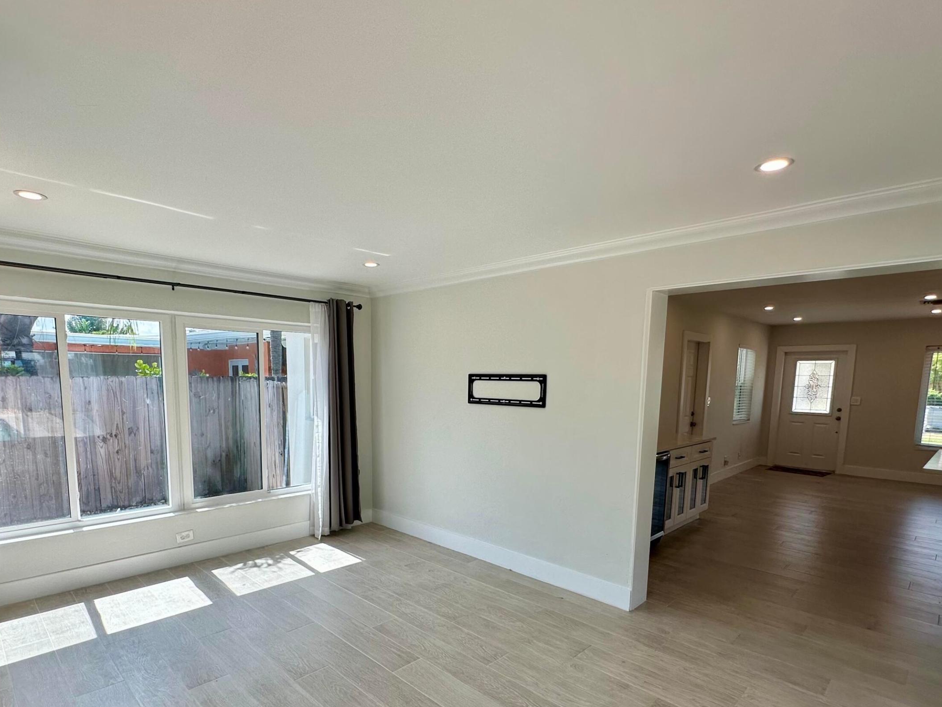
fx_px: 517
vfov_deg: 67.6
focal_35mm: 19
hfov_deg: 84.6
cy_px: 443
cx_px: 442
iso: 40
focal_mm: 2.22
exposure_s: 1/291
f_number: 2.2
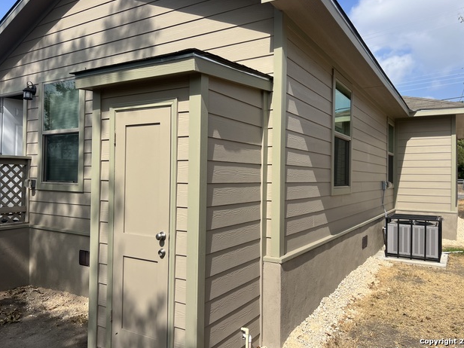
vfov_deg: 51.4
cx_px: 239
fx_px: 362
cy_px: 174
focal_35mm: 27
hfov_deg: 65.3
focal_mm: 5.7
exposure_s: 1/4831
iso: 50
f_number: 1.5
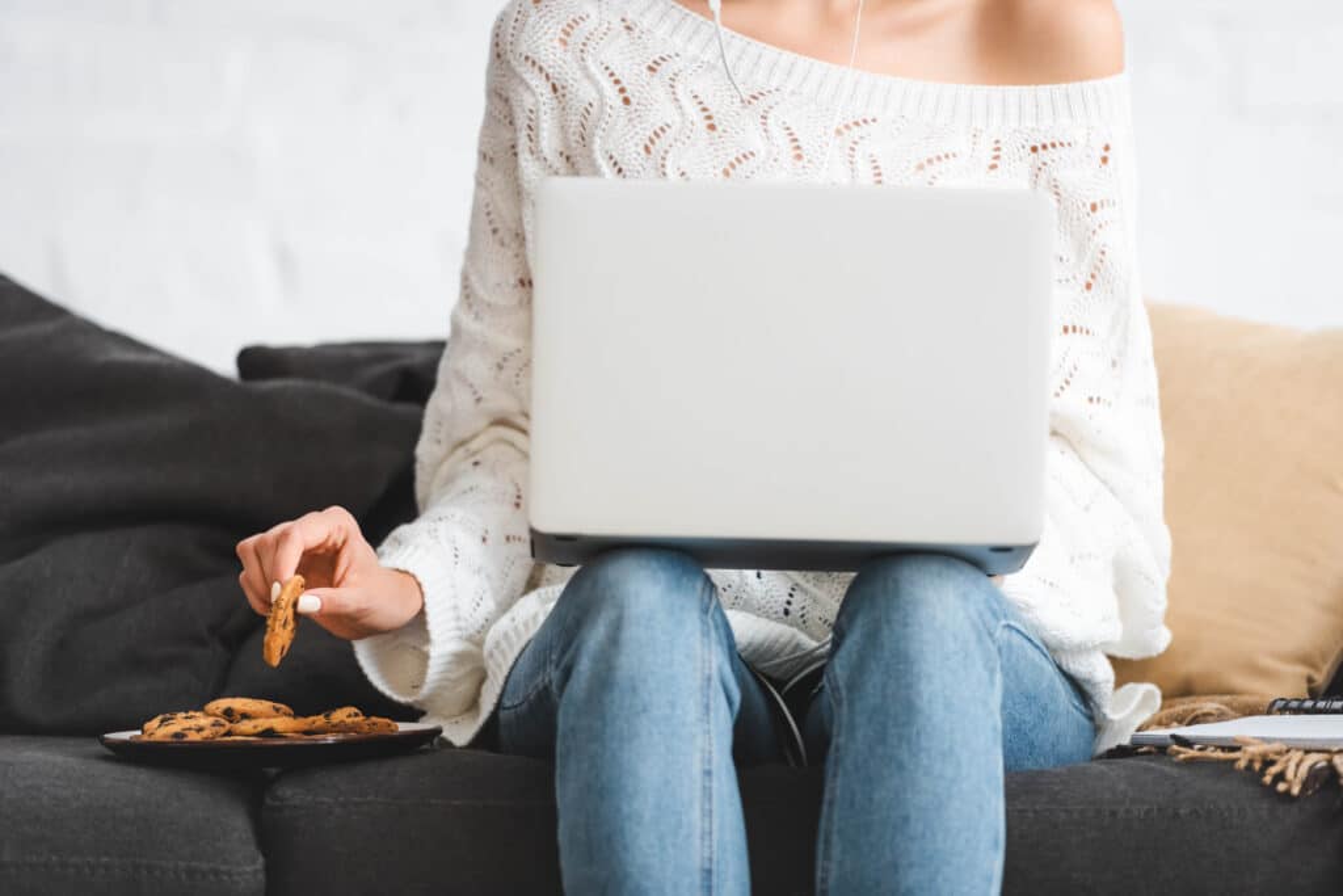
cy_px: 448
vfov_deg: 6.9
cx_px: 672
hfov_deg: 10.3
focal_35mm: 200
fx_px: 7462
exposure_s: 1/200
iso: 125
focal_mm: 200
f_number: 2.8
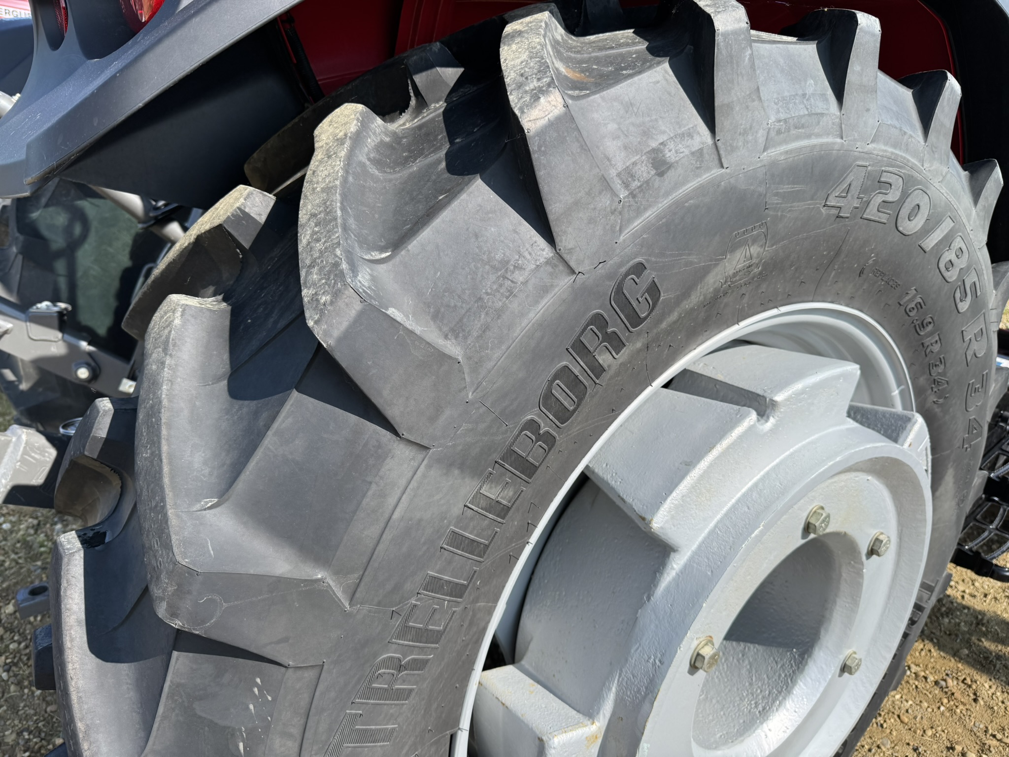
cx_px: 504
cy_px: 378
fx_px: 700
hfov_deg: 71.6
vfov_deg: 56.8
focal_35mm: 24
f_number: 1.78
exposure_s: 1/2174
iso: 80
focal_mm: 6.76
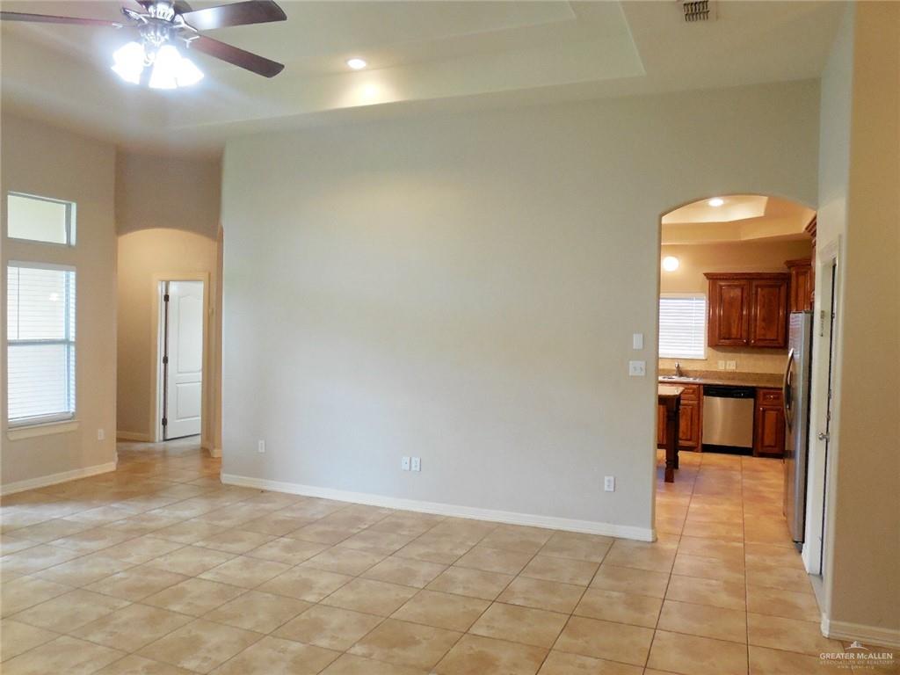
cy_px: 338
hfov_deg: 67.3
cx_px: 450
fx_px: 676
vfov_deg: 53.1
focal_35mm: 26
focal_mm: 4.6
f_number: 3.5
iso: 320
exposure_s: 1/30
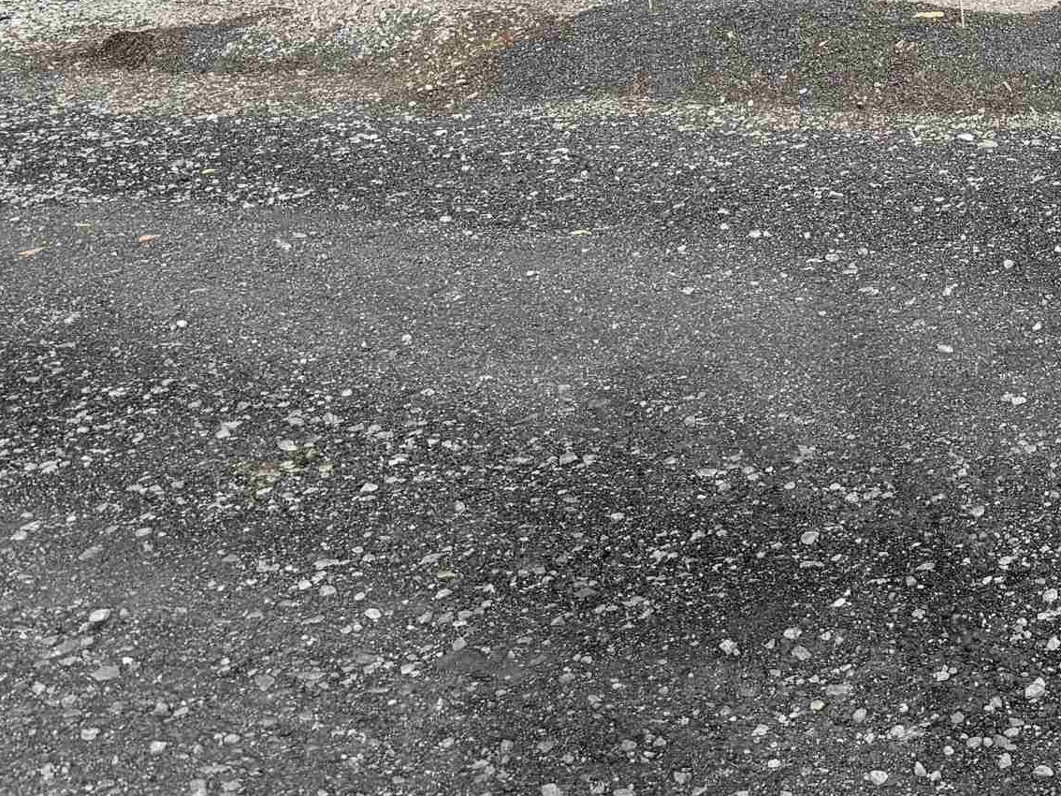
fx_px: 1993
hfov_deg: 27.3
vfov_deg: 20.5
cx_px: 1172
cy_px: -258
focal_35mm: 65
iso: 80
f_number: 1.78
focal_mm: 6.76
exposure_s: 1/3584
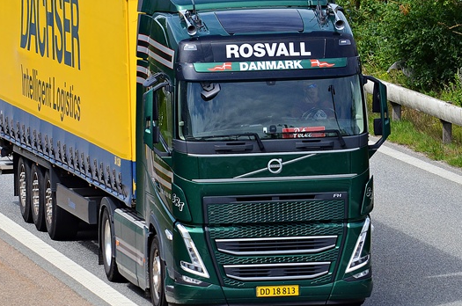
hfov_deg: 4.9
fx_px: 5415
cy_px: 124
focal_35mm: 423
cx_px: 184
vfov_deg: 3.2
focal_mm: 185
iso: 640
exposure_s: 1/1600
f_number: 7.1
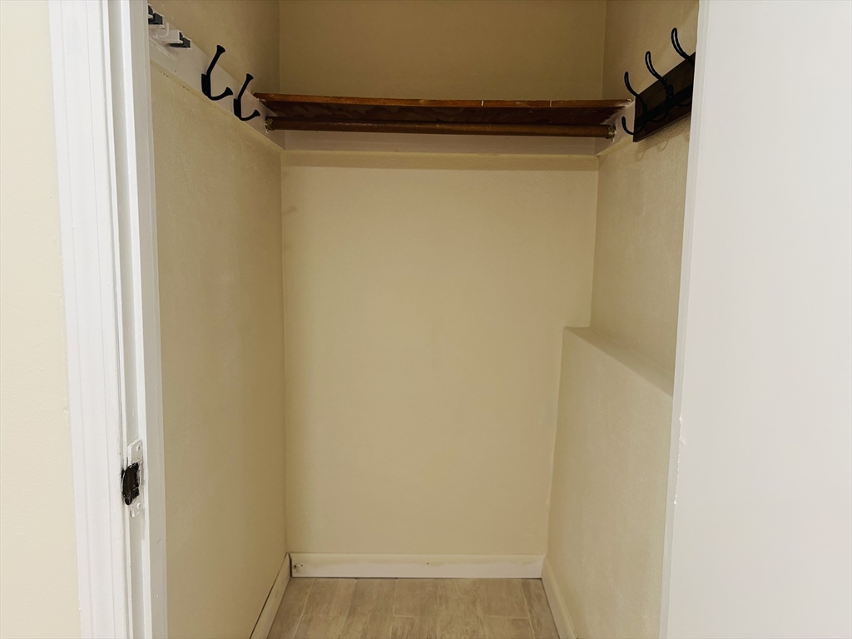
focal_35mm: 26
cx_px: 426
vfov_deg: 53.1
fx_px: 640
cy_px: 320
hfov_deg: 67.3
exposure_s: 1/60
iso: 100
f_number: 1.6
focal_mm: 5.96
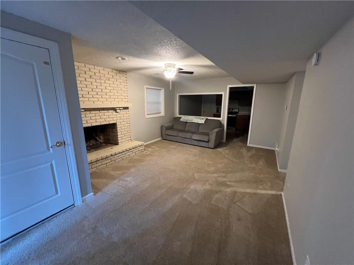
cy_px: 132
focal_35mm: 13
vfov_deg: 89.9
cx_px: 177
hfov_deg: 106.2
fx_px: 133
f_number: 1.8
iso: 640
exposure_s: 1/60
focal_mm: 1.57
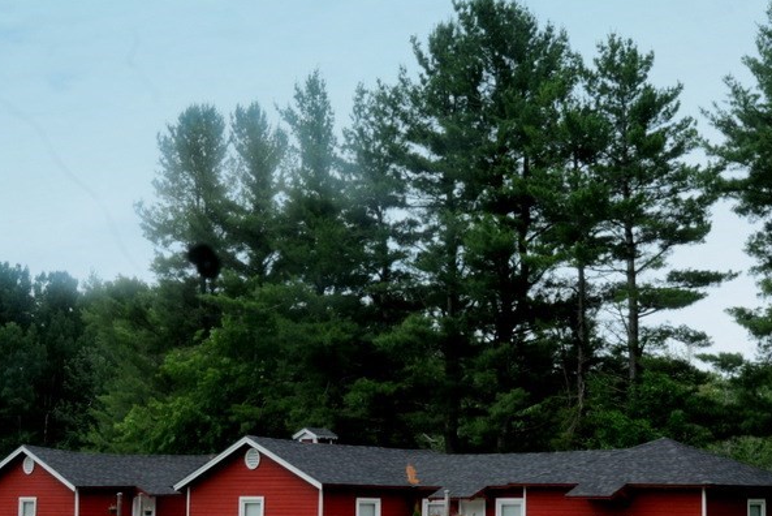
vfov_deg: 24.8
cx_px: 363
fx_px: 1173
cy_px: 298
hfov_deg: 36.4
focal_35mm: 55
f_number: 18
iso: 400
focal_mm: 27
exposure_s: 1/125
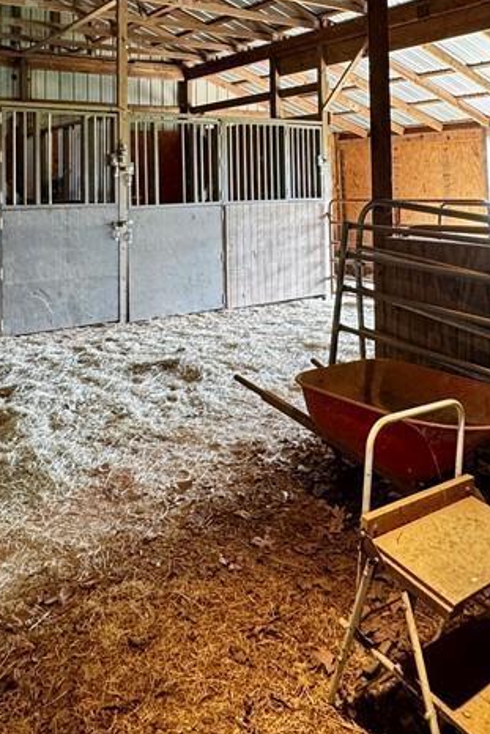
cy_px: 162
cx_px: 254
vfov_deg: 55.2
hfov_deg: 41.1
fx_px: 653
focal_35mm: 32
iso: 200
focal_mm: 2.22
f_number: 2.2
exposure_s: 1/60
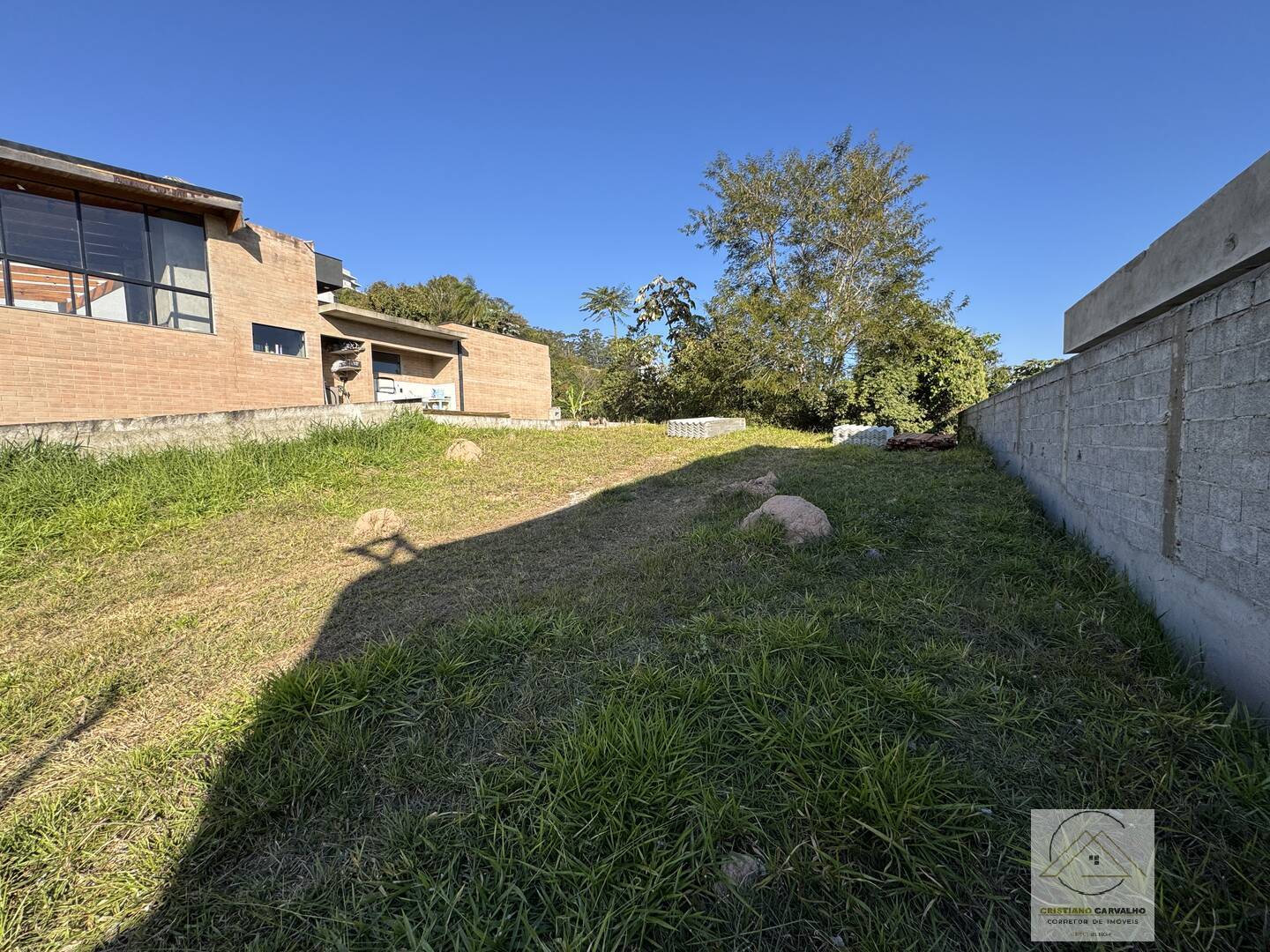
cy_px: 476
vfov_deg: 85.7
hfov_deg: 102.1
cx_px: 635
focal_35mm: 14
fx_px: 514
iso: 40
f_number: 2.2
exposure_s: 1/910
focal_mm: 2.22
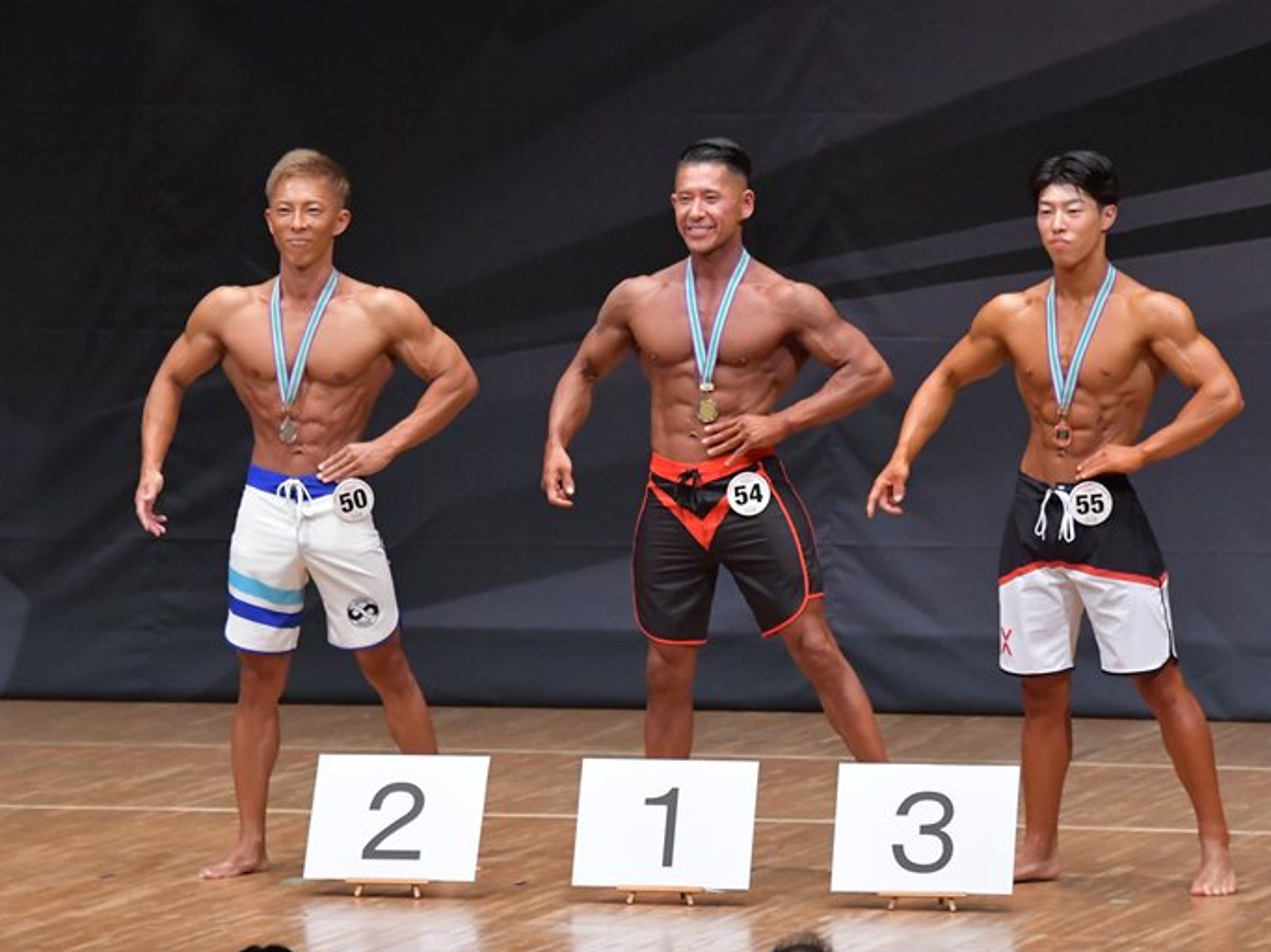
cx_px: 695
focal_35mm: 278
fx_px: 10206
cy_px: 476
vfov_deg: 5.3
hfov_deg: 7.1
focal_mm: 170
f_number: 5.6
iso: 6400
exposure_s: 1/400
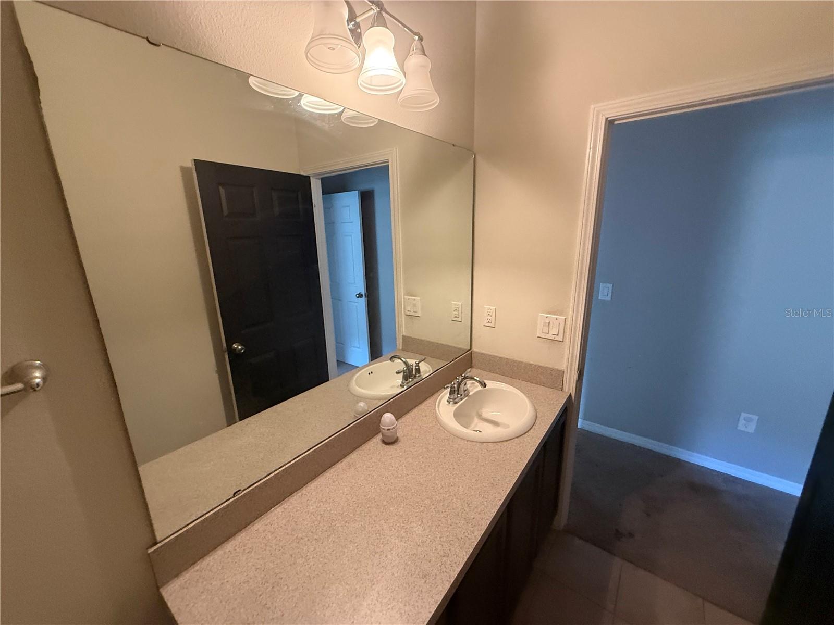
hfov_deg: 102.1
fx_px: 337
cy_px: 312
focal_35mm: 14
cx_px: 417
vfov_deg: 85.7
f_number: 2.2
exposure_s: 1/60
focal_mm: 2.22
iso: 500
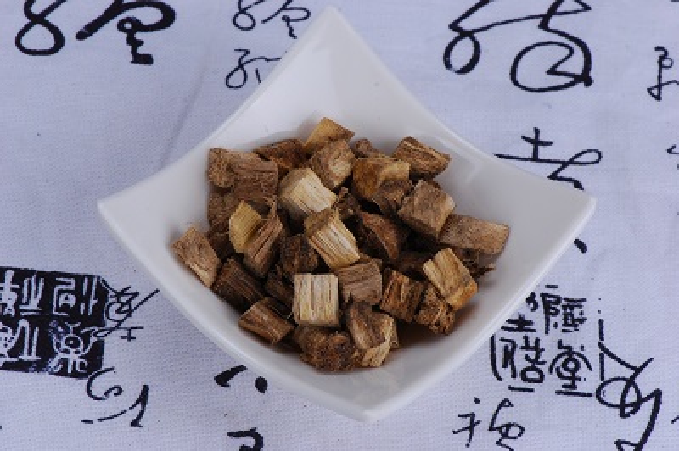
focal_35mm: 158
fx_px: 2968
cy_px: 226
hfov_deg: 13.1
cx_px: 340
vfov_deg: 8.7
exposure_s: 1/80
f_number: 20
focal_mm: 105
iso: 100
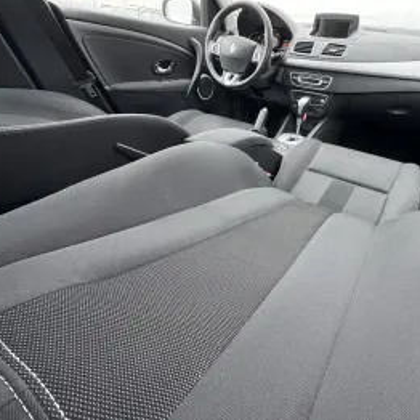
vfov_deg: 84.0
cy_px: 212
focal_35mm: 17
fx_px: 233
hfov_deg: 81.4
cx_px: 277
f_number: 2.2
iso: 250
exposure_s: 1/99
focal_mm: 2.22
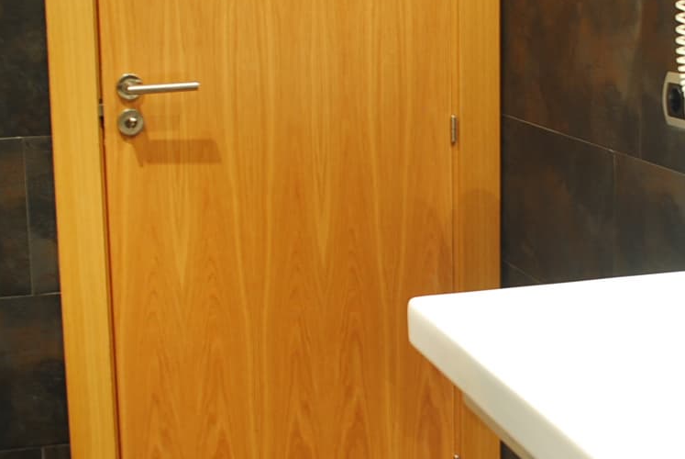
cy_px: 129
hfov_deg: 28.8
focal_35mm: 70
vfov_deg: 19.4
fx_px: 1333
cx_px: 385
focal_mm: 18
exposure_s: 1/2.5
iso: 100
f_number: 3.5
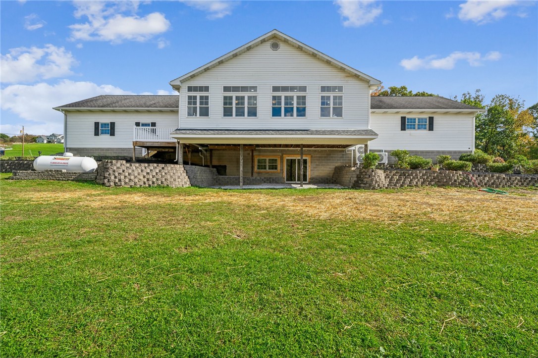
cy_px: 179
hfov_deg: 93.3
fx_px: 254
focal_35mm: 17
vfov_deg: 70.4
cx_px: 269
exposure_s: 1/80
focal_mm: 17
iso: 64
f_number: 11
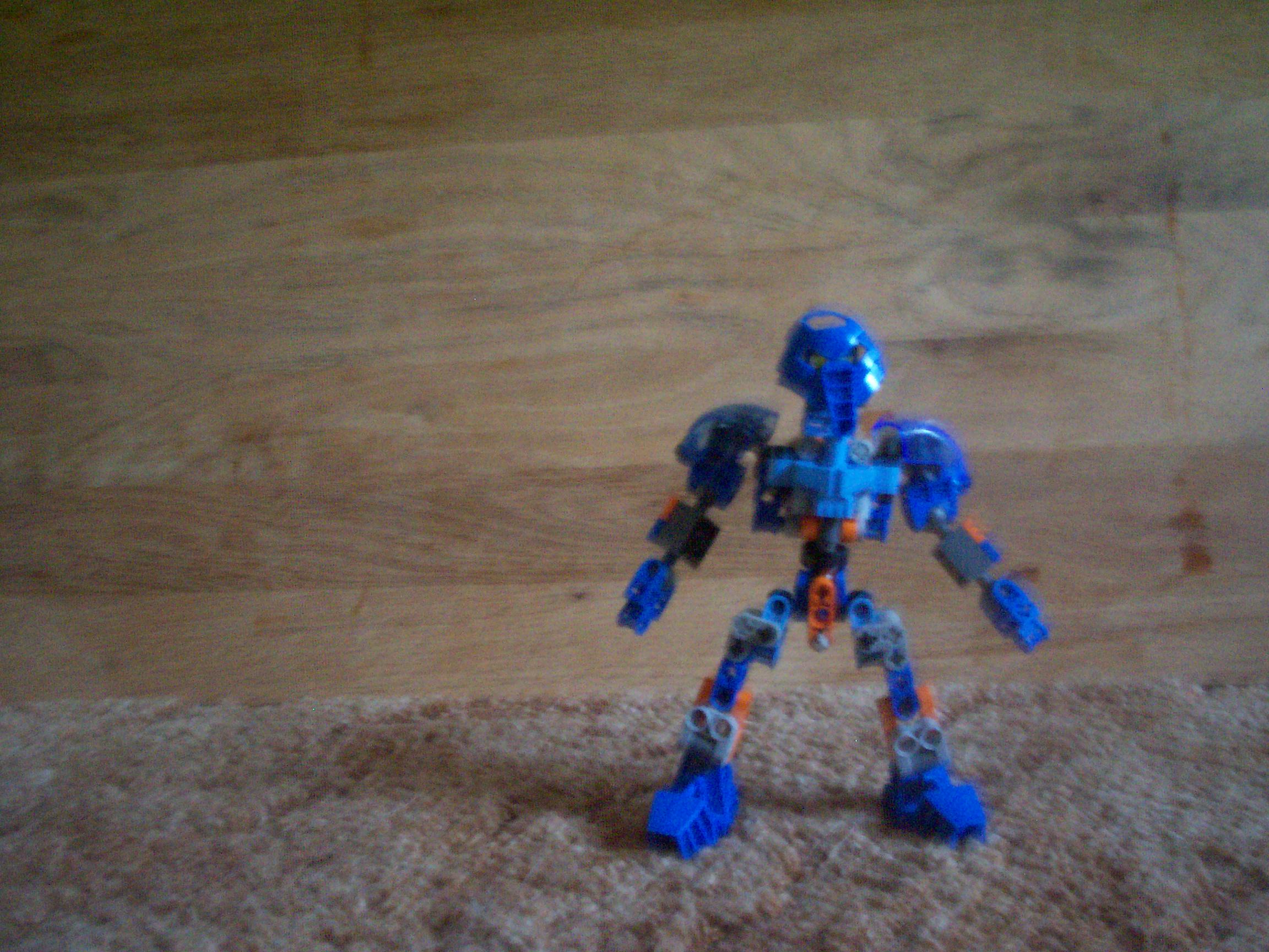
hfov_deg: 51.4
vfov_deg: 39.7
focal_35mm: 36
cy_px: 476
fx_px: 1320
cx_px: 634
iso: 400
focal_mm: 5.9
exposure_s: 1/8
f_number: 4.5
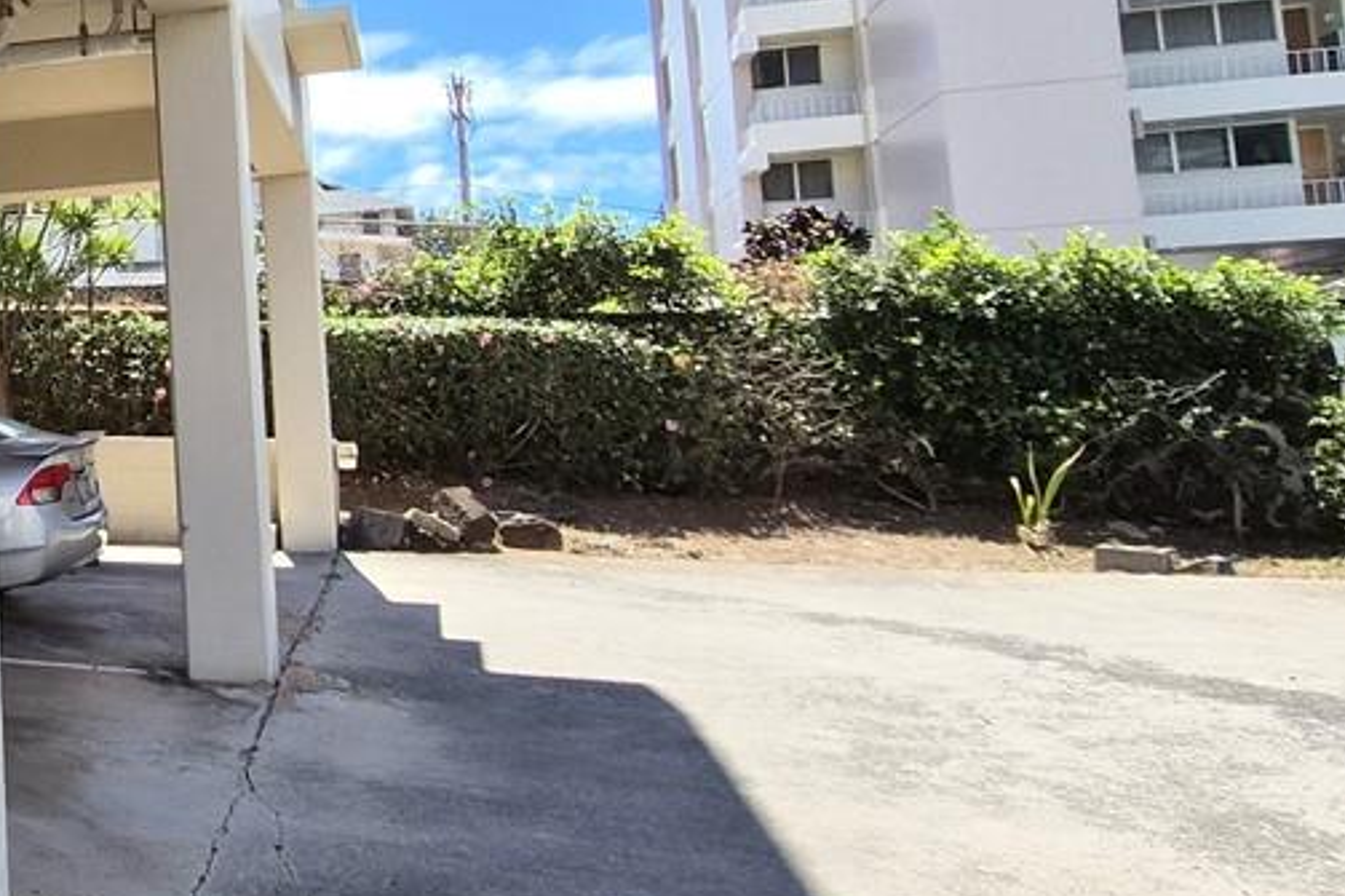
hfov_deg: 36.9
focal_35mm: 43
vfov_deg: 31.0
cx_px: -195
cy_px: 313
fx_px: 1606
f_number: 2.2
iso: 25
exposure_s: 1/868
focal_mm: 1.7
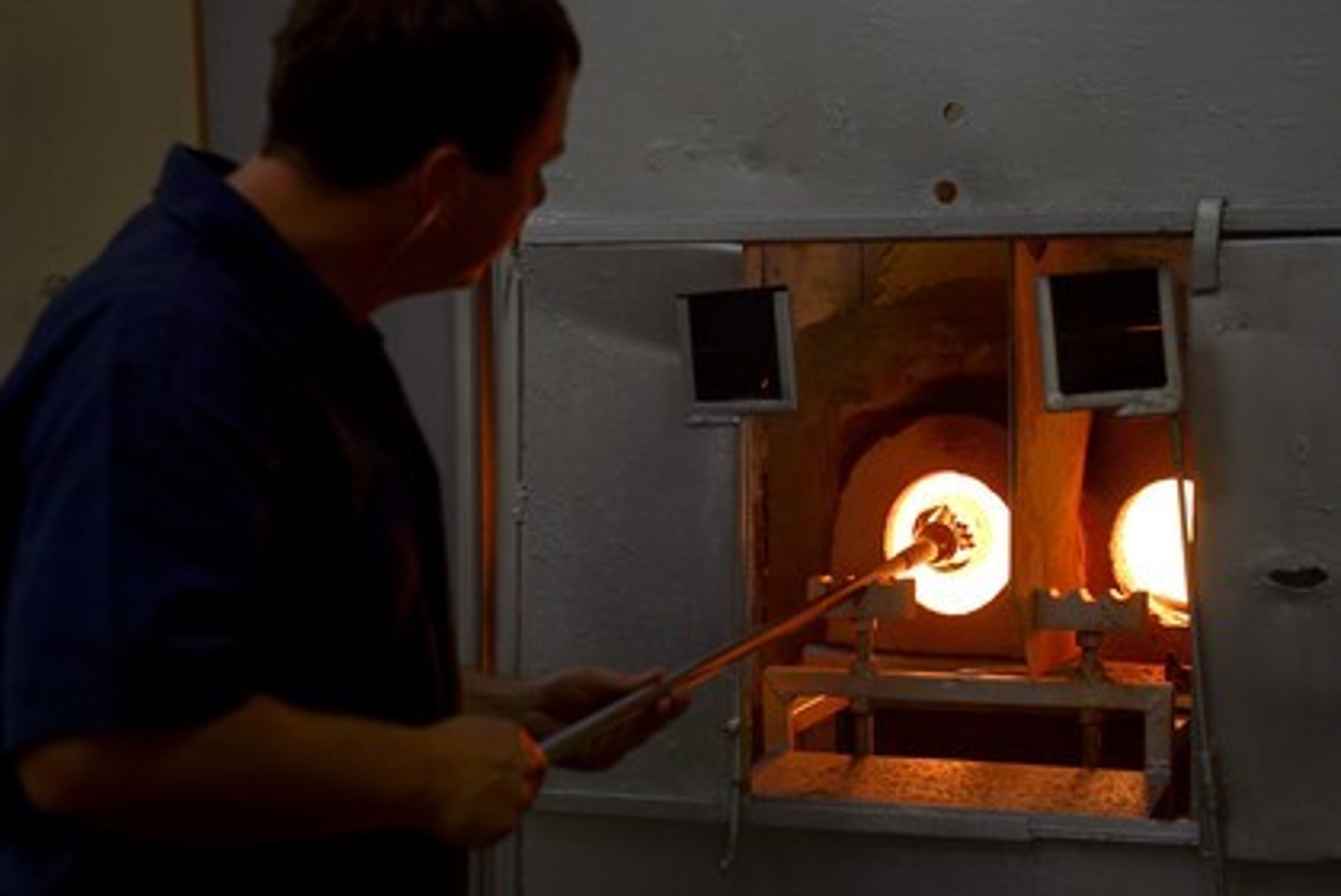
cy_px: 448
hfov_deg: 30.5
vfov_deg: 20.6
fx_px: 2460
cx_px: 670
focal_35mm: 66
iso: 800
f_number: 4.5
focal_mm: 66
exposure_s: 1/640
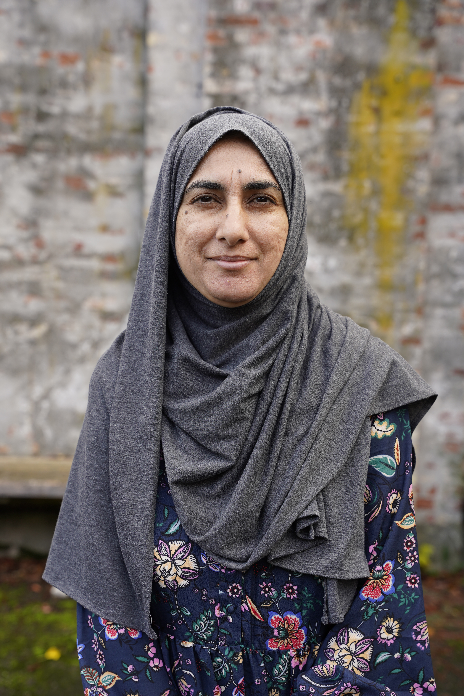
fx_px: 1050
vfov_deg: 36.7
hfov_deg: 24.9
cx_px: 232
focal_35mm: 54
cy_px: 348
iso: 200
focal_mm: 54.3
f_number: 4.5
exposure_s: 1/100
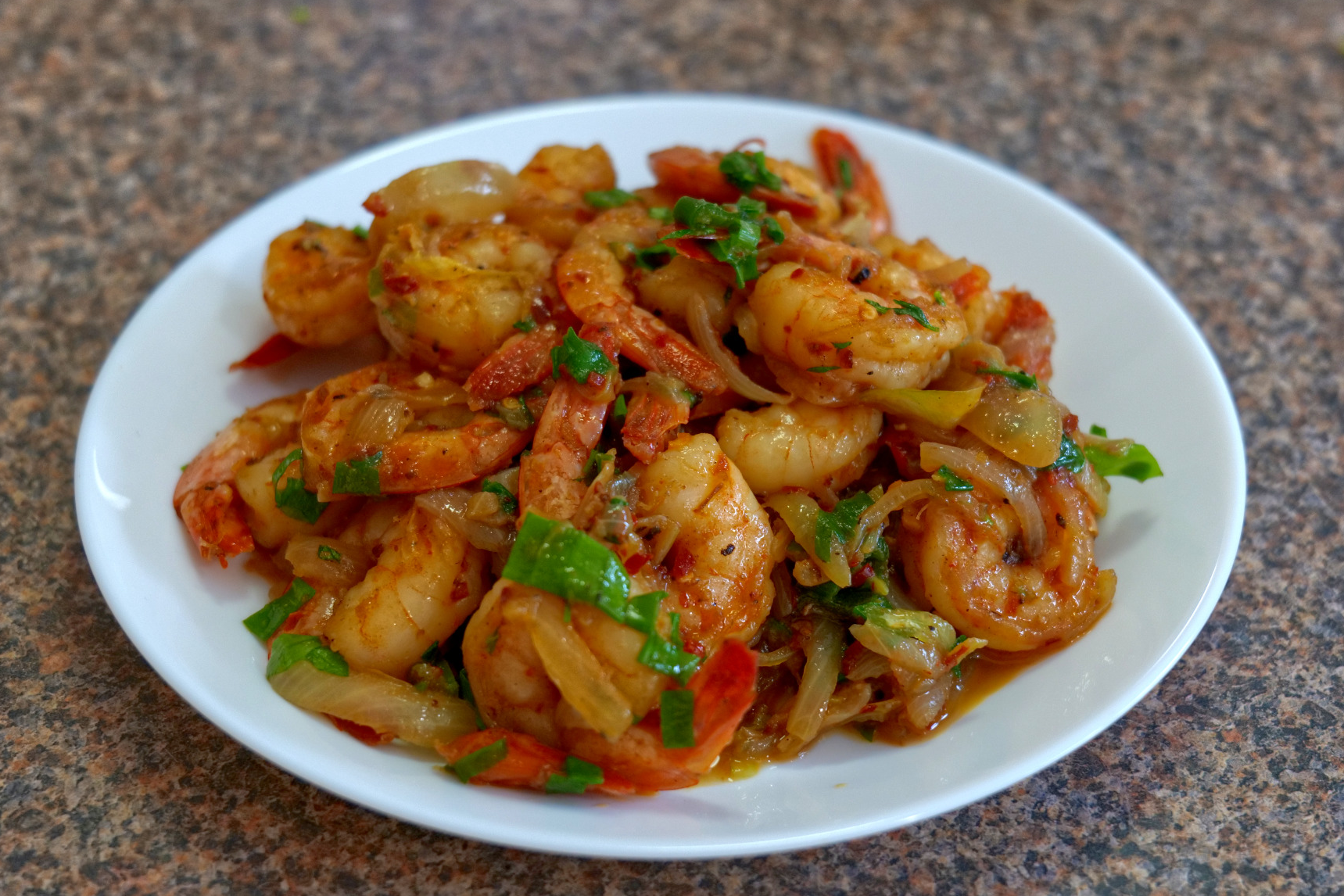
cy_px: 435
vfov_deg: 20.3
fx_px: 2501
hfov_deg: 30.1
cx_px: 659
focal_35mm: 67
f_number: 5.6
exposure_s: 1/80
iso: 2500
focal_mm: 60
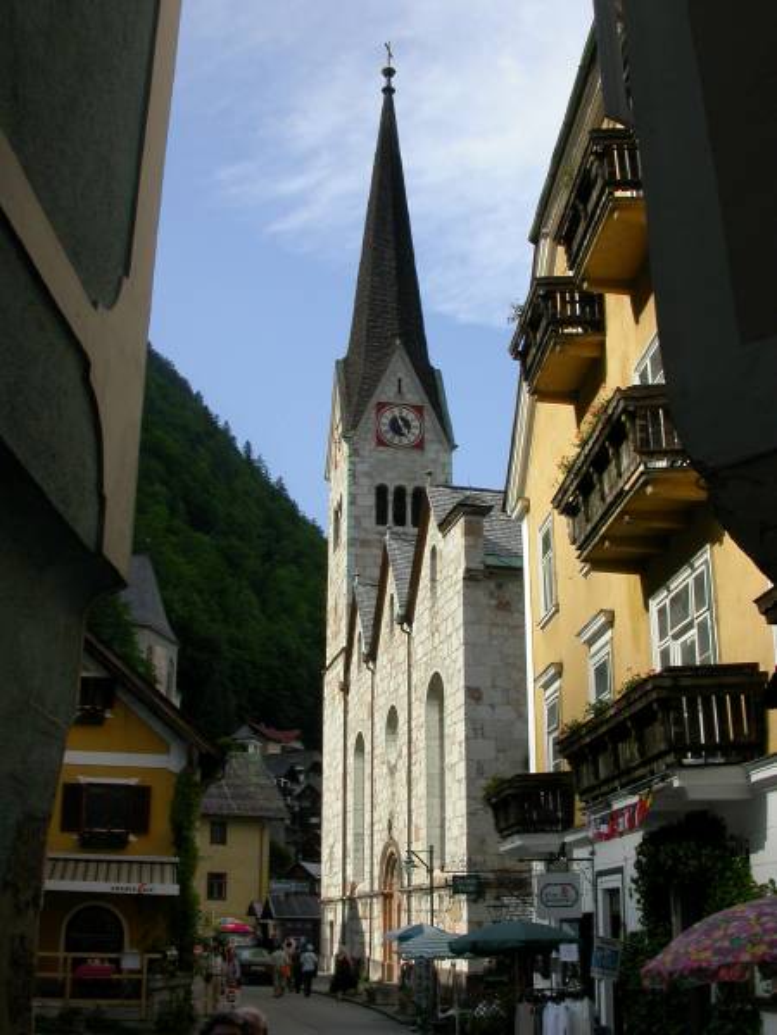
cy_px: 518
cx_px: 388
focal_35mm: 38
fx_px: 1137
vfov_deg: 49.0
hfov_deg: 37.7
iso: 100
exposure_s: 1/283
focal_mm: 7.85
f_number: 7.5
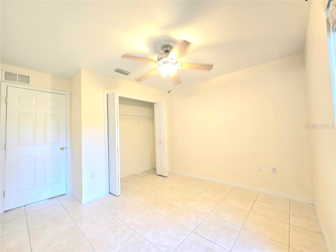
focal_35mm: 13
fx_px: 126
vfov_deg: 89.9
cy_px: 126
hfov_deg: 106.2
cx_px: 168
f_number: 2.2
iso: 160
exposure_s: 1/60.2
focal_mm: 2.2
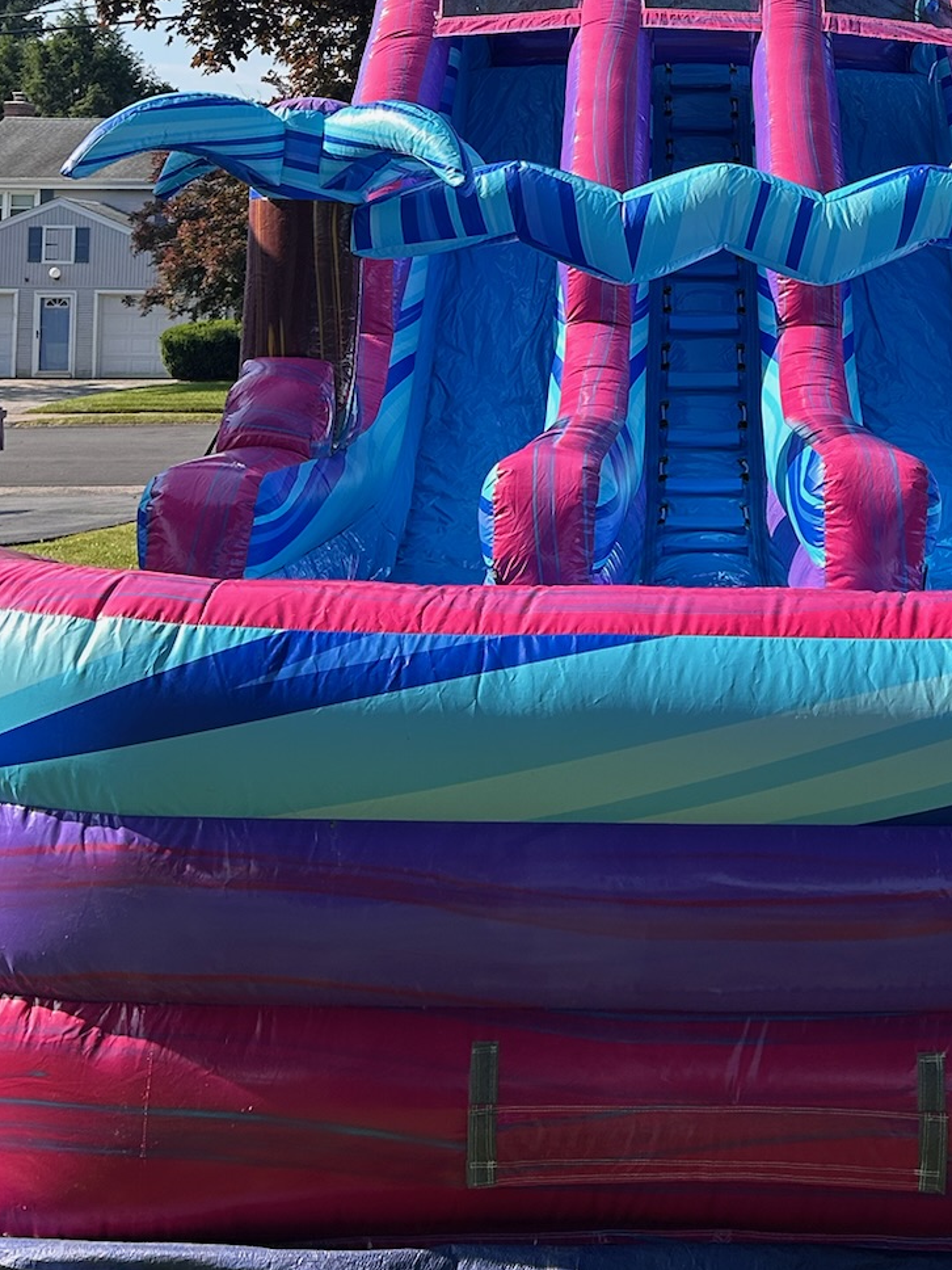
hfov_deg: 26.0
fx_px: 2017
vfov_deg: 33.2
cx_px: 771
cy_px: 131
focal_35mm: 55
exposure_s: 1/2008
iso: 50
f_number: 1.5
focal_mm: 5.7
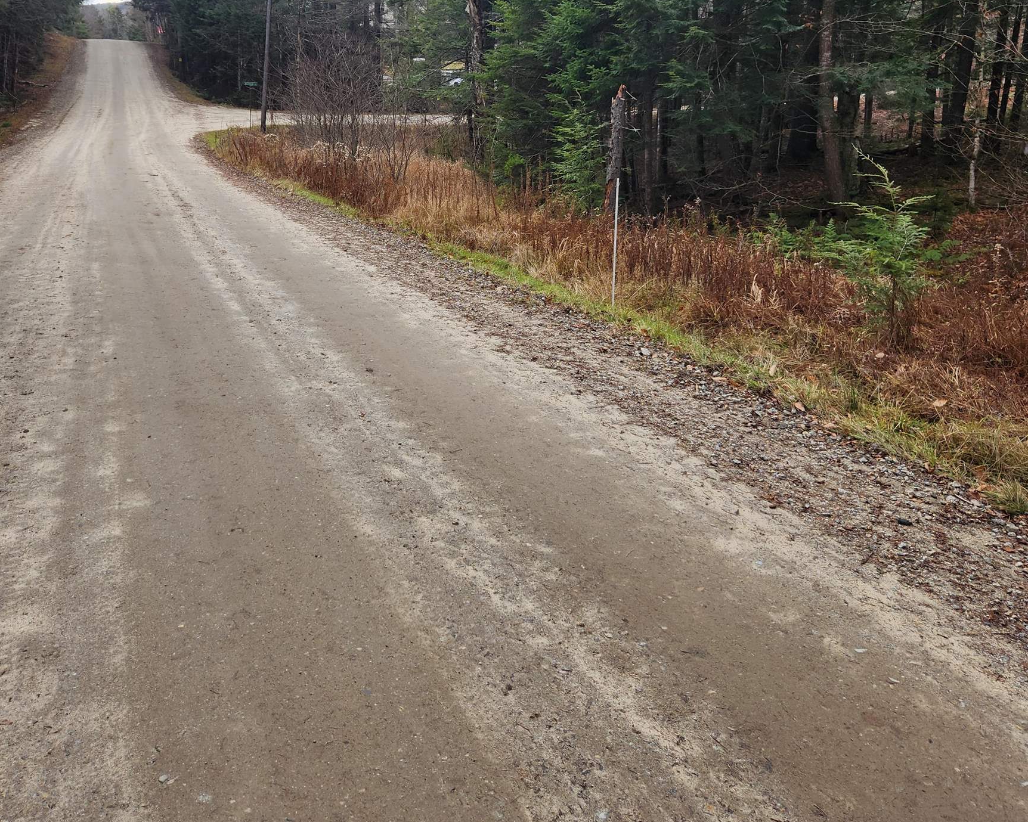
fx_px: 913
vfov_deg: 47.0
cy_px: 224
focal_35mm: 30
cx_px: 514
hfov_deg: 58.8
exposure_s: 1/180
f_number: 1.8
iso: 32
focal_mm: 5.4
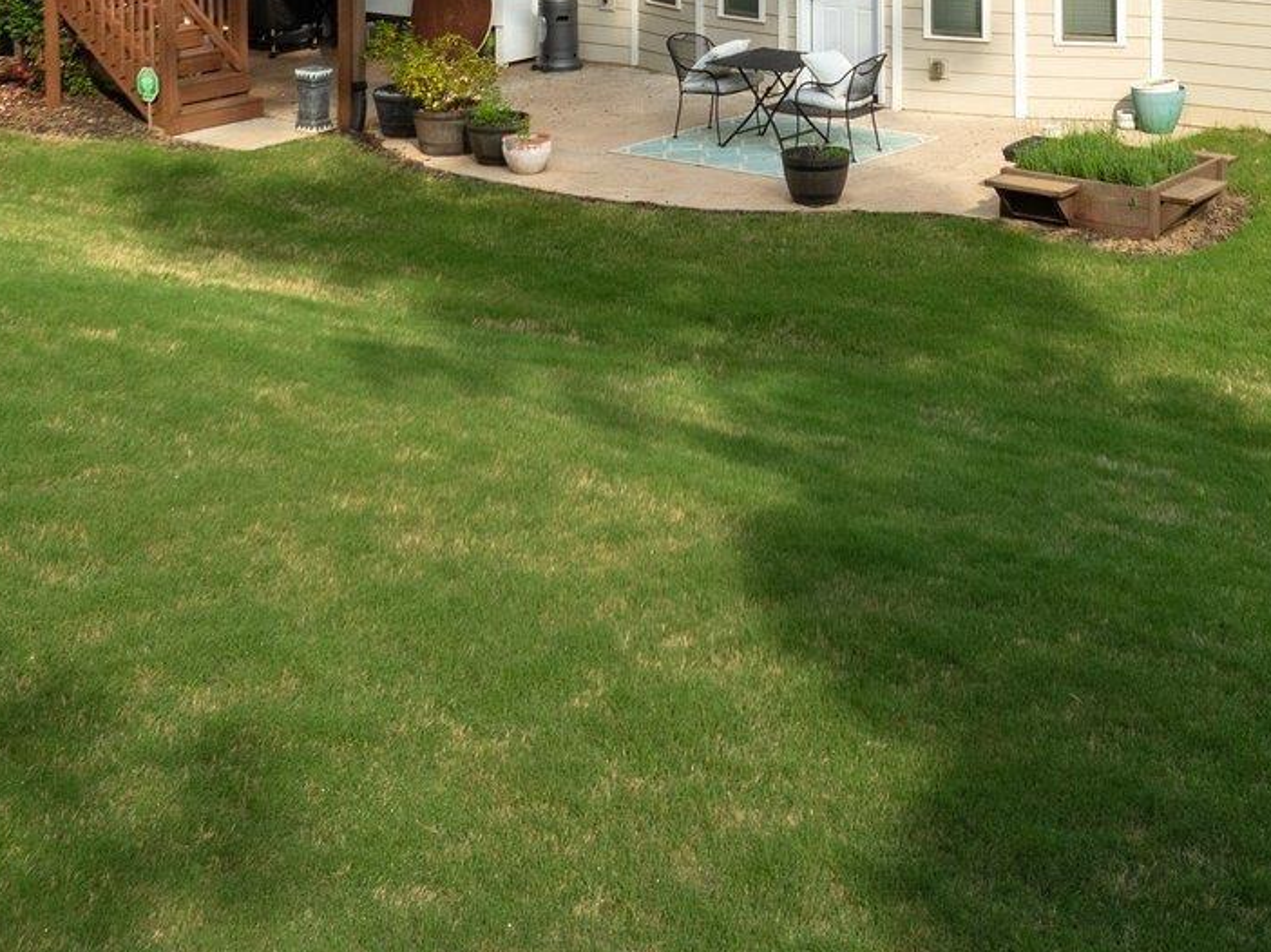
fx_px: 2569
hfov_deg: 27.7
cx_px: 791
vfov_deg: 19.4
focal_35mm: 70
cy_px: -281
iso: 100
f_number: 5
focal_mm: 12.29
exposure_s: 1/100
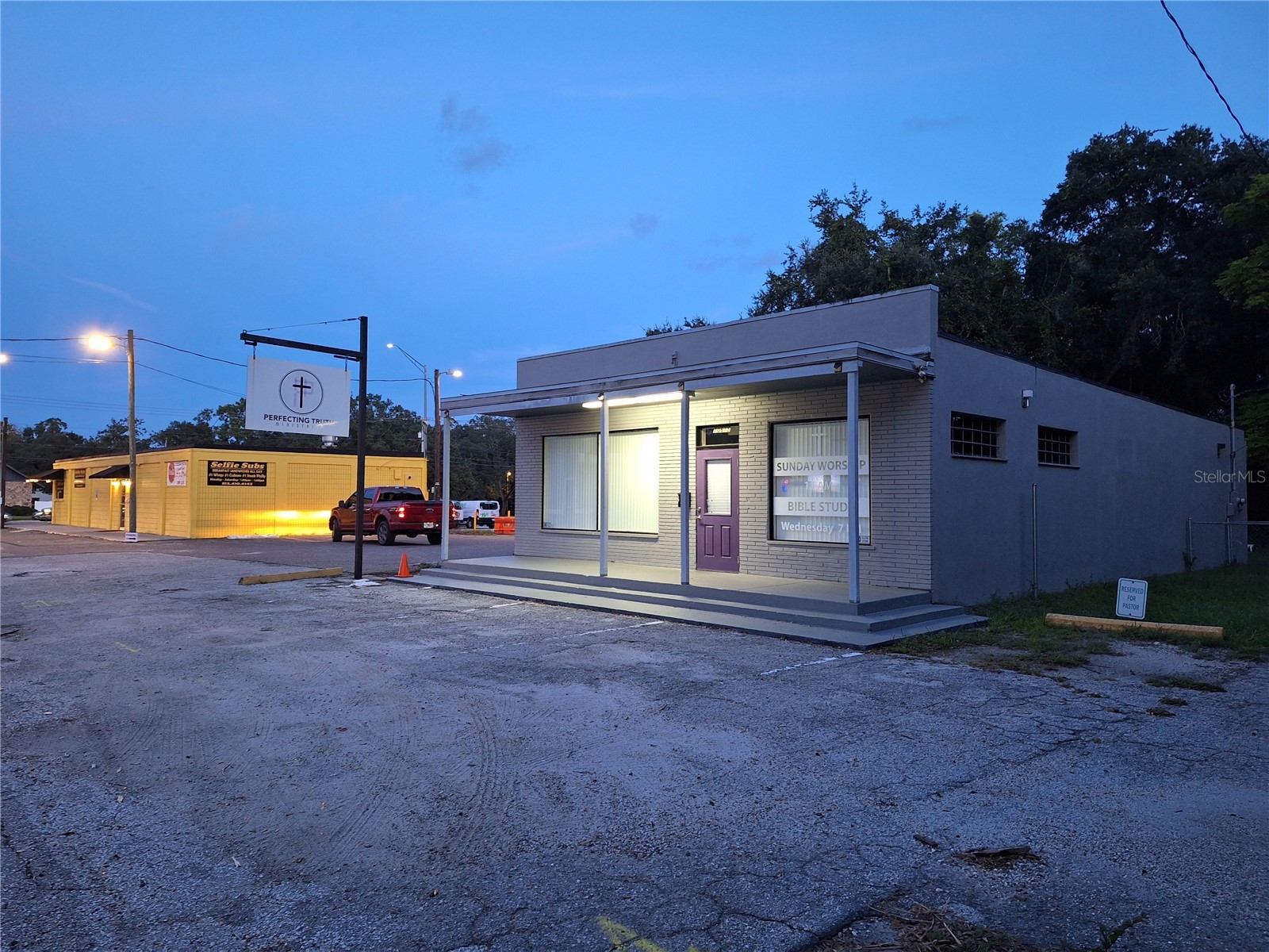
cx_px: 634
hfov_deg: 73.9
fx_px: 843
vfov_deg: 58.9
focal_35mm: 23
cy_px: 476
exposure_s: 1/30
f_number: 1.8
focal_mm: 5.54
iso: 250
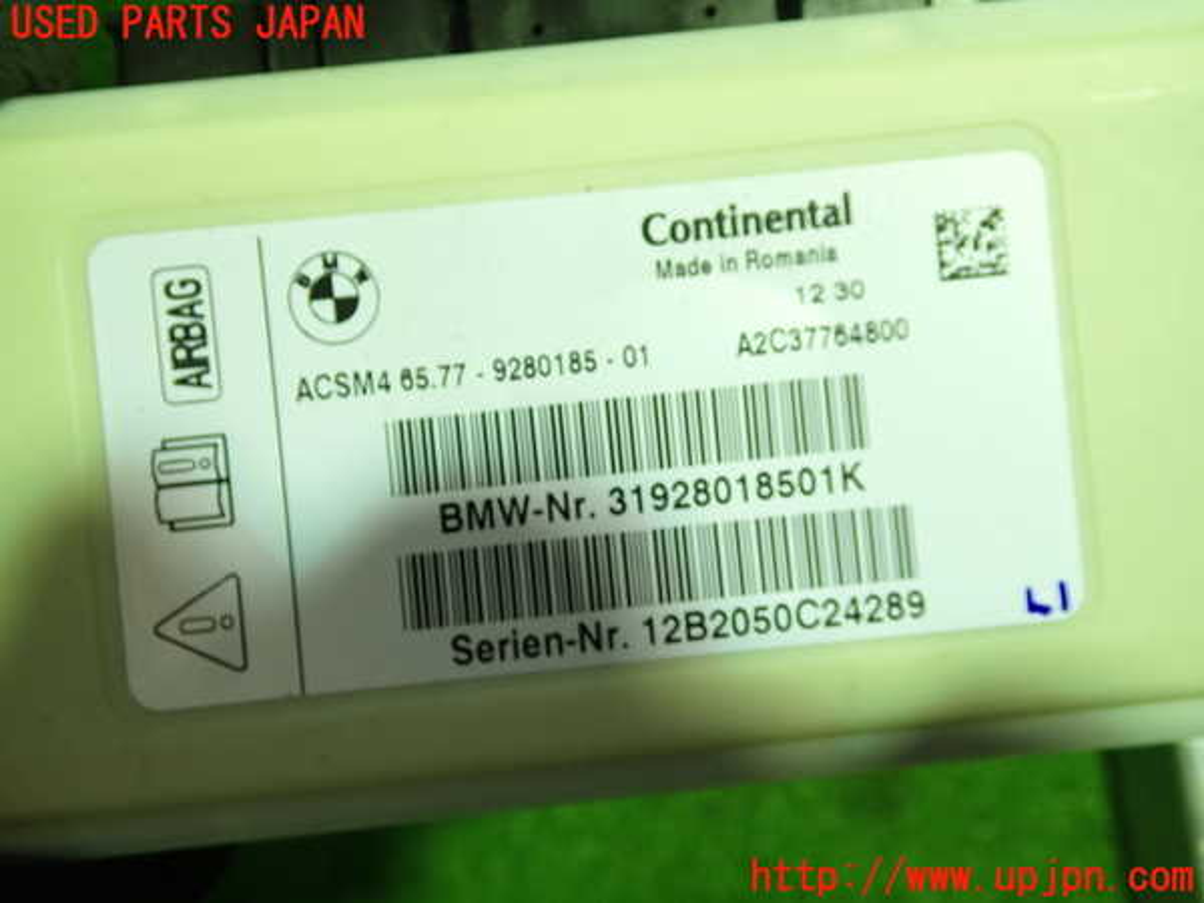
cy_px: 452
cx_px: 602
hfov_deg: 56.8
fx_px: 1113
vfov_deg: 44.2
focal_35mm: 32
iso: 200
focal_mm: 5.79
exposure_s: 1/40
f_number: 2.4
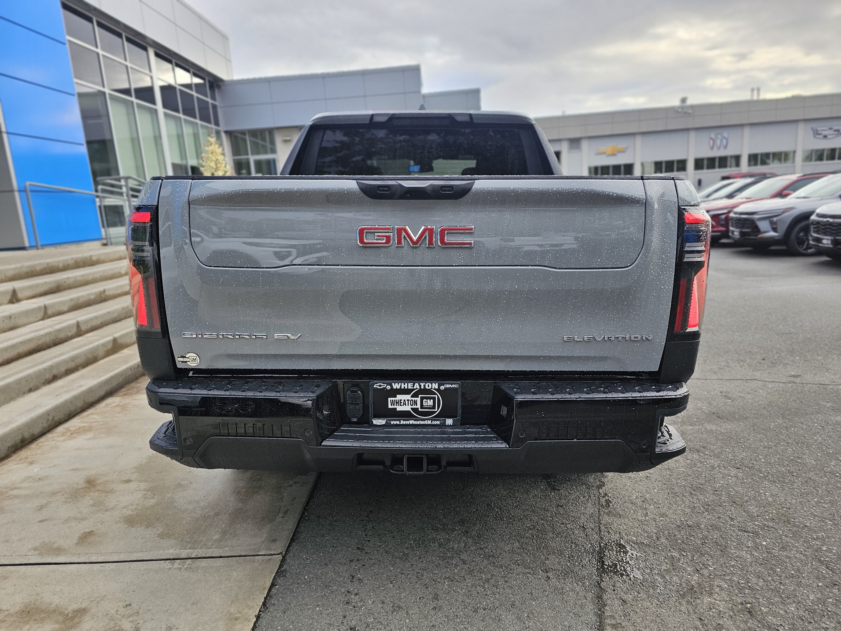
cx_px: 420
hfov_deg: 73.9
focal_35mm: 23
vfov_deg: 58.9
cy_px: 316
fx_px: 559
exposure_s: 1/208
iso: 20
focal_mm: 6.3
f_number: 1.7
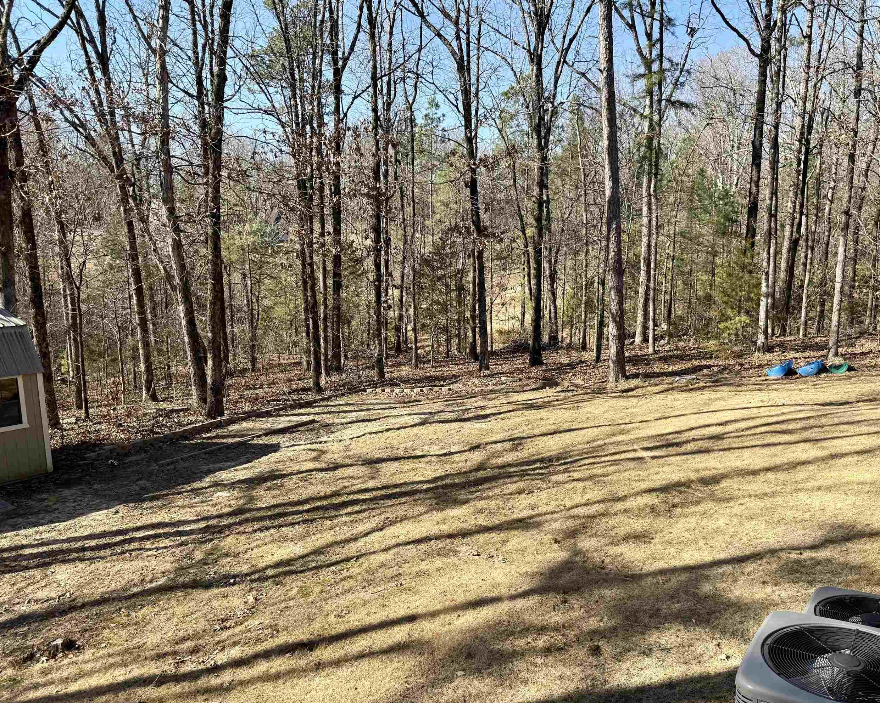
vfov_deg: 49.8
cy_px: 400
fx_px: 755
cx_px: 496
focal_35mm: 29
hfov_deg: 60.2
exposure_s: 1/1901
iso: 80
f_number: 1.78
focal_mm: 6.76
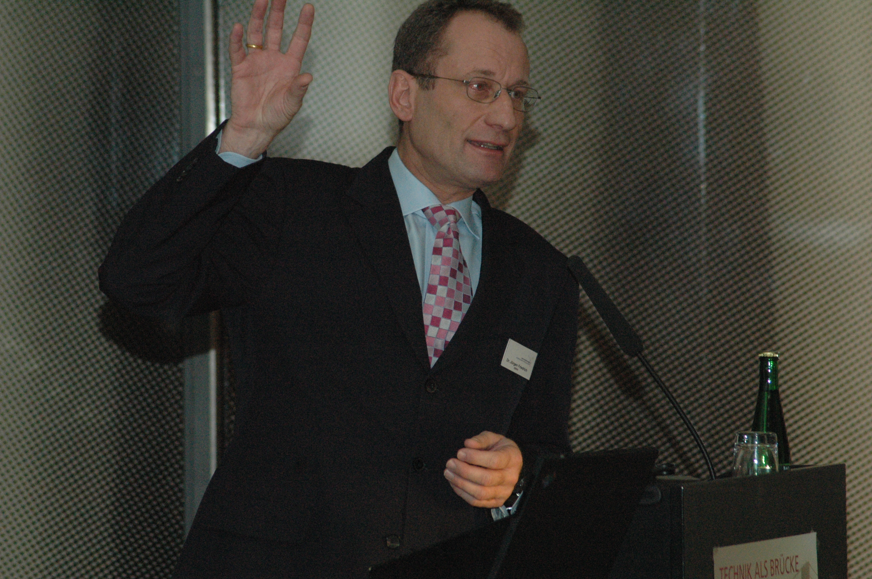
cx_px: 436
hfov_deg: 7.2
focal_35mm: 285
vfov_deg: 4.8
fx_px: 6897
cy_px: 290
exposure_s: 1/60
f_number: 5.6
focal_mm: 190
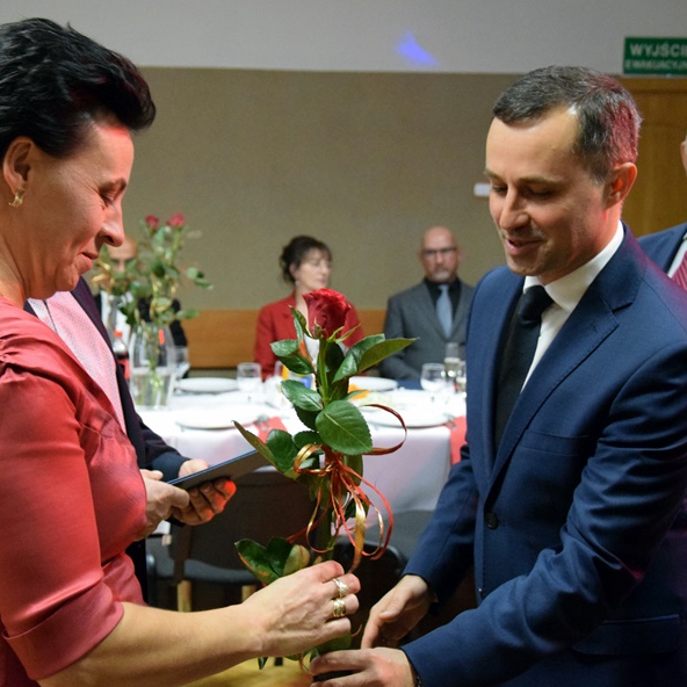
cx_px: 277
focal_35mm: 62
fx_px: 1392
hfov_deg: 27.7
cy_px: 342
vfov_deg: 27.7
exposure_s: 1/100
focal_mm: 32
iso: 5600
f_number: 4.2
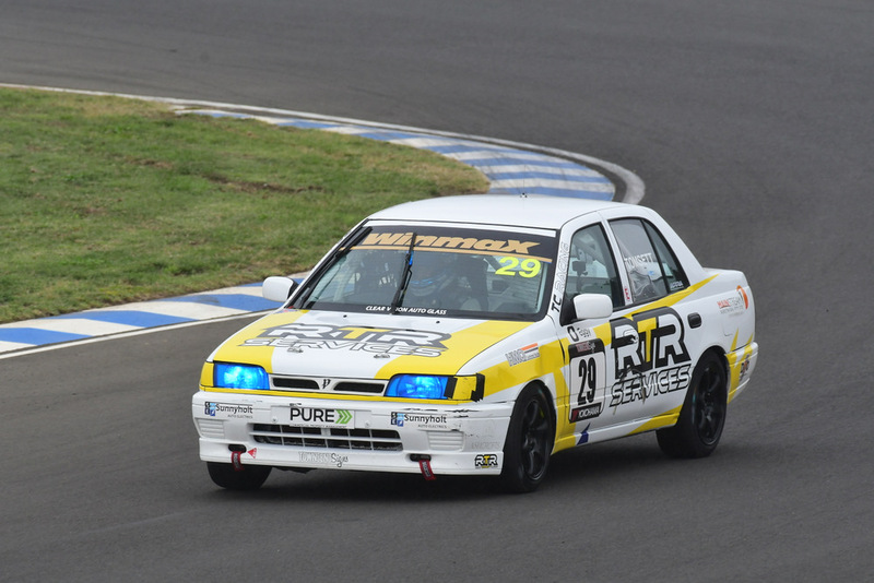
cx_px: 437
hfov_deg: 2.7
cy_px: 292
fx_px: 18214
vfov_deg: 1.8
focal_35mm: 750
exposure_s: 1/640
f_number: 10
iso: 640
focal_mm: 500
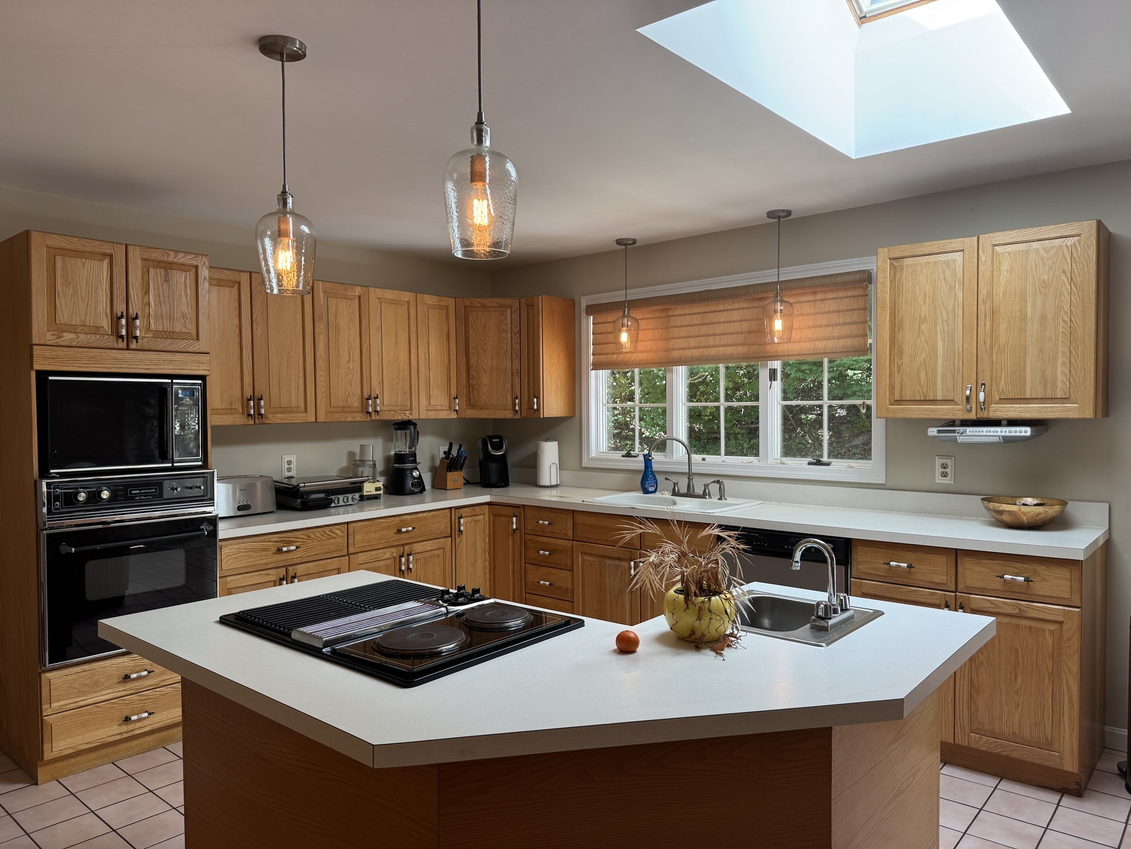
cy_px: 424
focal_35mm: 24
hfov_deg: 71.6
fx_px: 784
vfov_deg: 56.8
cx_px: 566
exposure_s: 1/120
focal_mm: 6.76
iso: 64
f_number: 1.78
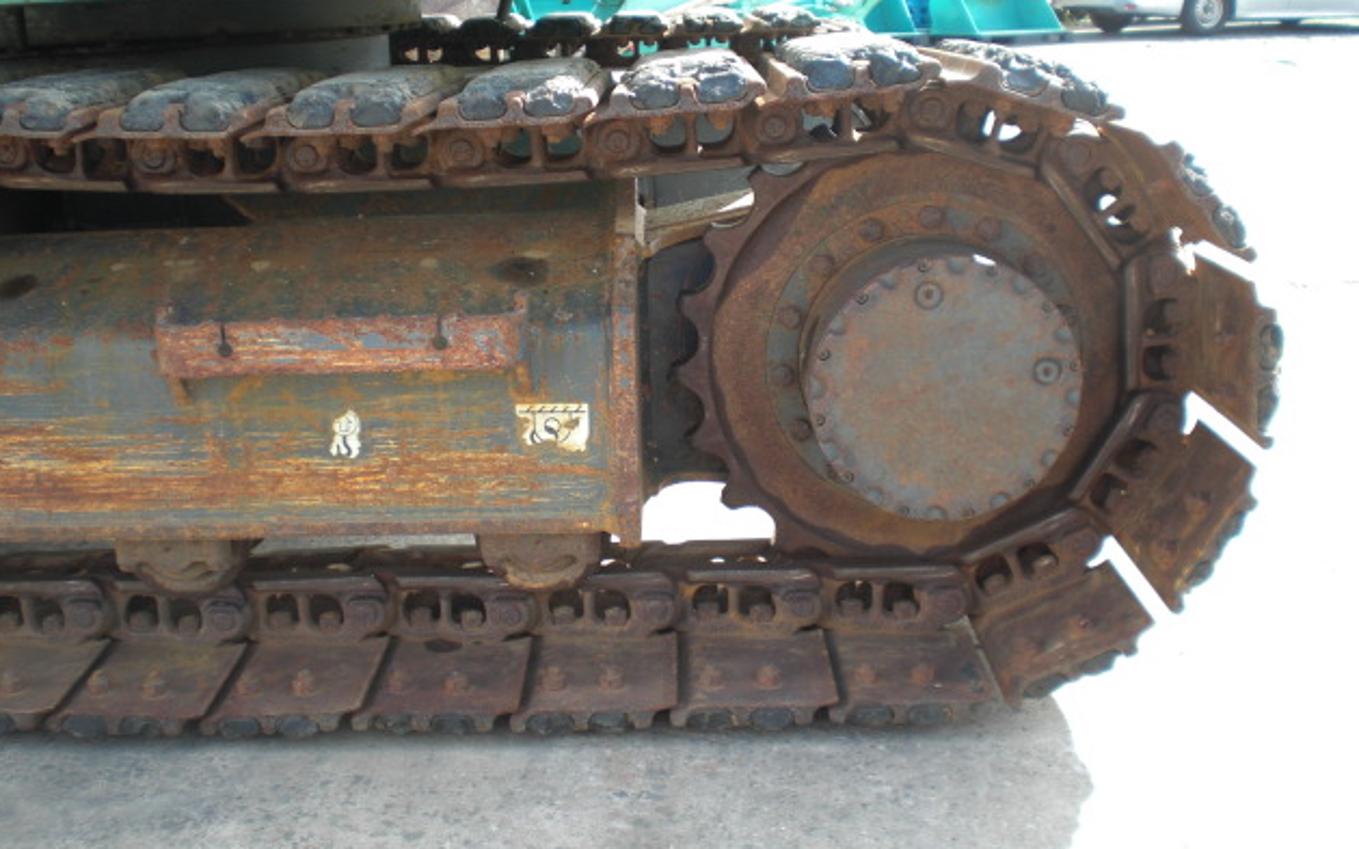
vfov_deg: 31.2
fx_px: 1518
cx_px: 678
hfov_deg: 48.2
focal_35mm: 41
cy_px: 404
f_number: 3.1
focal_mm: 6.3
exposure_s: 1/125
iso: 64
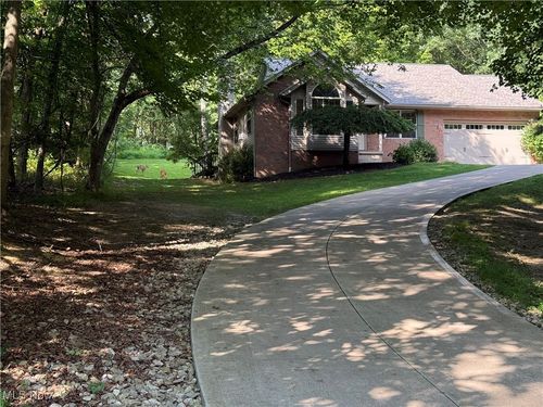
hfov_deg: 39.7
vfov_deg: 30.3
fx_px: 753
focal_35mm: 48
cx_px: 272
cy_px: 204
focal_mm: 6.76
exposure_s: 1/263
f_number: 1.78
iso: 100
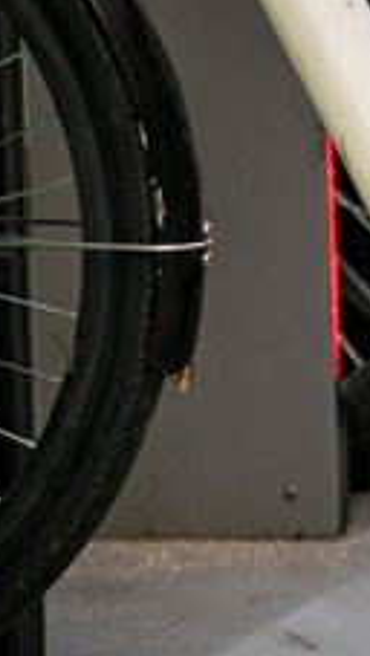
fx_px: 4492
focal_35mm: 258
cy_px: -111
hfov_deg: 4.4
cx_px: 1330
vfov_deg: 8.3
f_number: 2.8
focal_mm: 56
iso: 100
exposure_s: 1/30
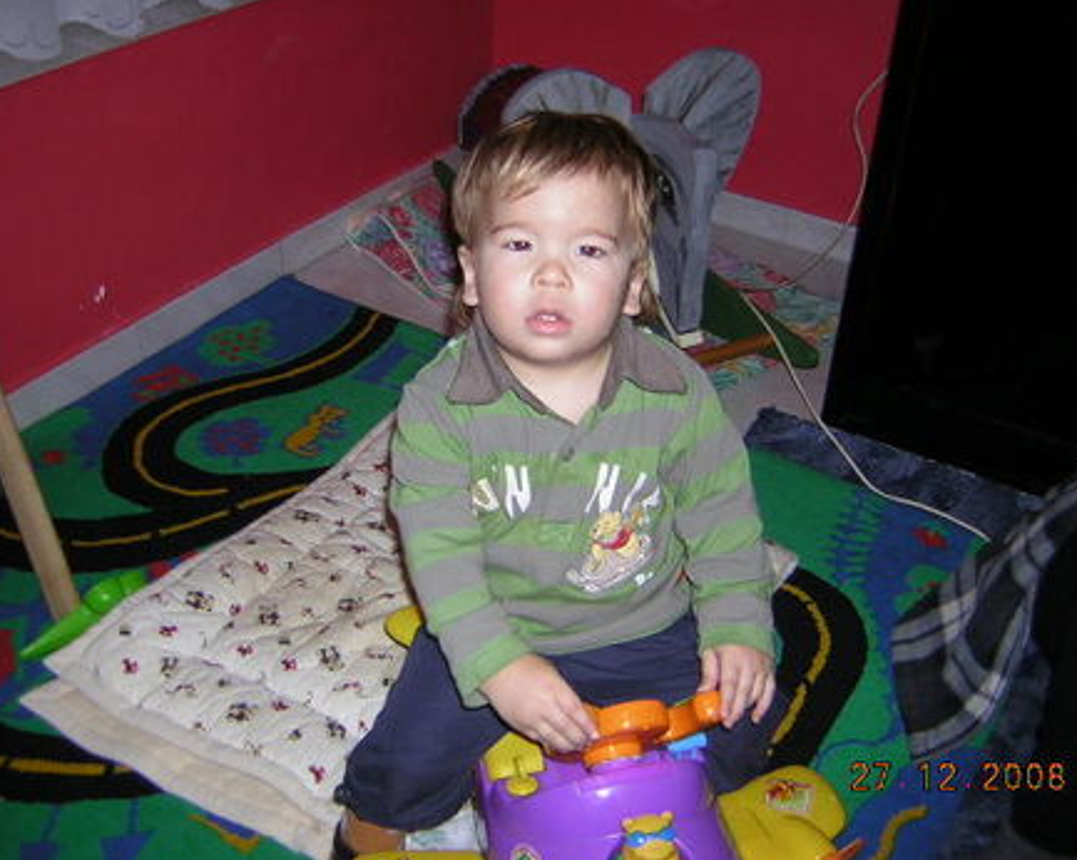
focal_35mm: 38
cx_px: 562
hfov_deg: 47.9
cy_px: 431
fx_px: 1211
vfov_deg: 39.1
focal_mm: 4.7
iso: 50
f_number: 2.6
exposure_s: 1/60.1
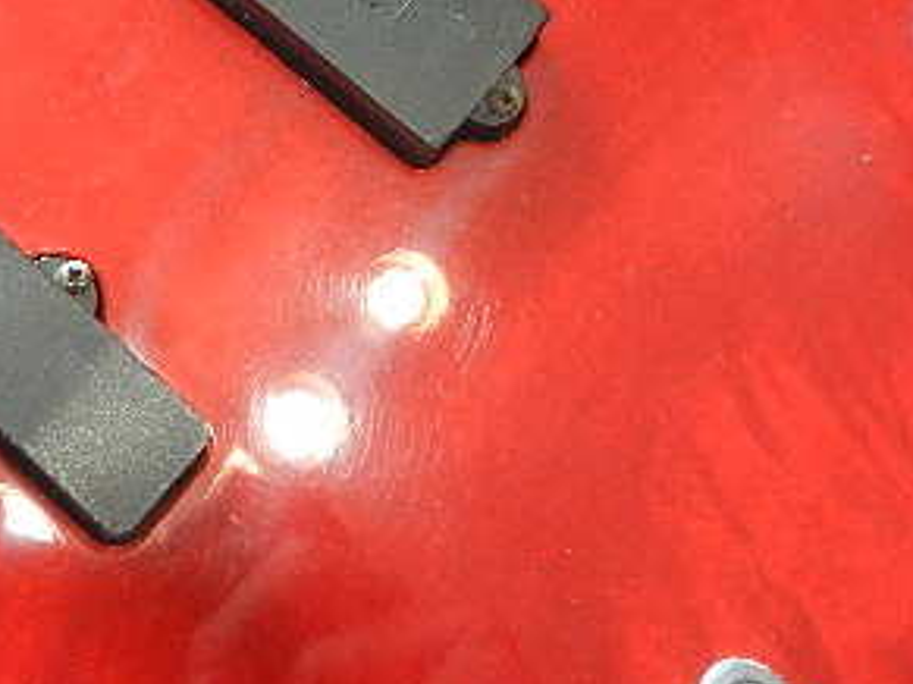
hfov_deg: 33.8
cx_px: 169
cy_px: 72
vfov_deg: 25.7
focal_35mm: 55
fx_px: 1450
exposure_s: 1/25
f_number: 3.5
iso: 250
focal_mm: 4.5
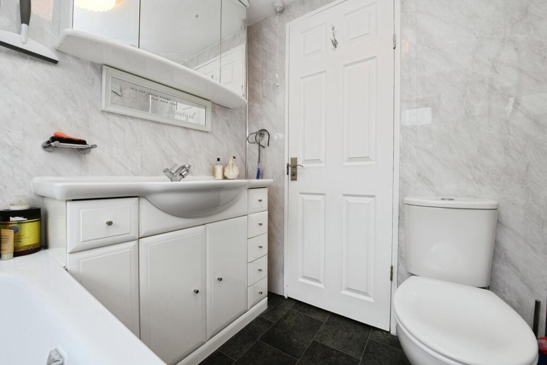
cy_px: 182
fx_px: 213
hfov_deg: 104.2
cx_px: 274
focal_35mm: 14
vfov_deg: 81.3
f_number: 16
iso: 1000
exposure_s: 1/100
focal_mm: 14
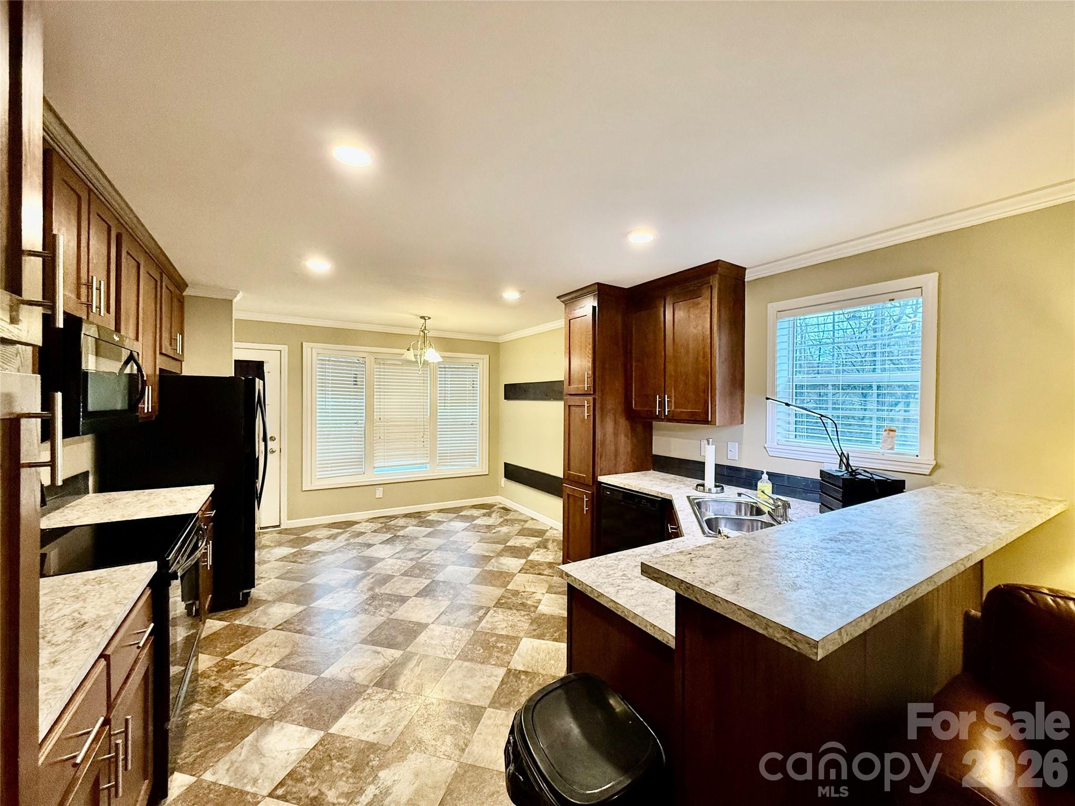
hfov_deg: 102.1
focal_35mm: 14
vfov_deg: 85.7
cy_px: 403
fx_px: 435
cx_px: 538
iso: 400
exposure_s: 1/60
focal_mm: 2.22
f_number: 2.2
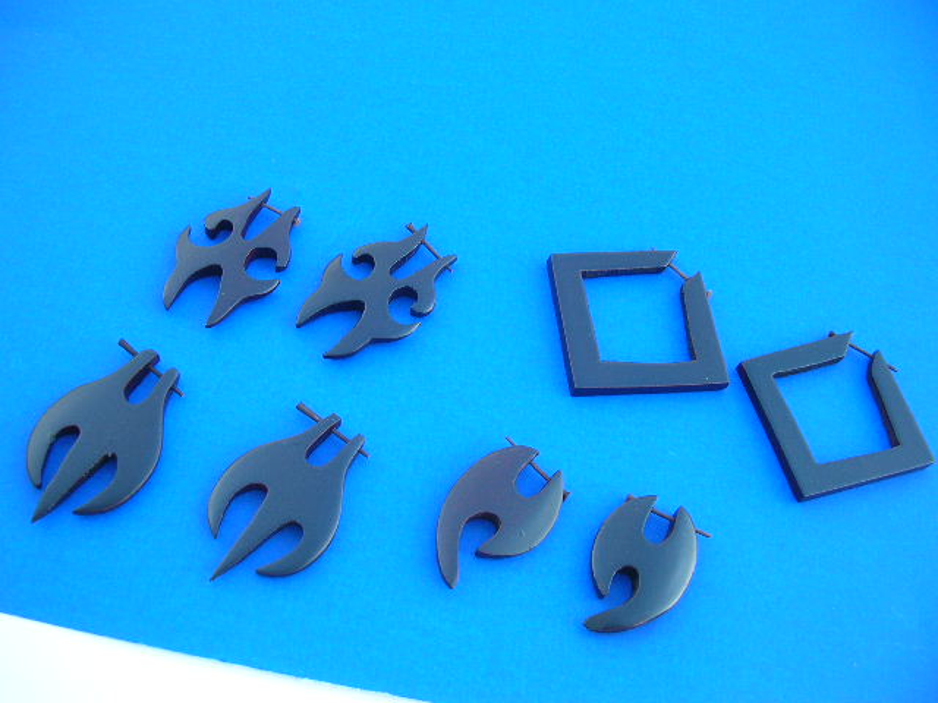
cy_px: 352
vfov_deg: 40.7
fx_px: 948
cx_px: 469
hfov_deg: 52.6
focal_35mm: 35
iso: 50
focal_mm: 5.8
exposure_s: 1/42.7
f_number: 2.8
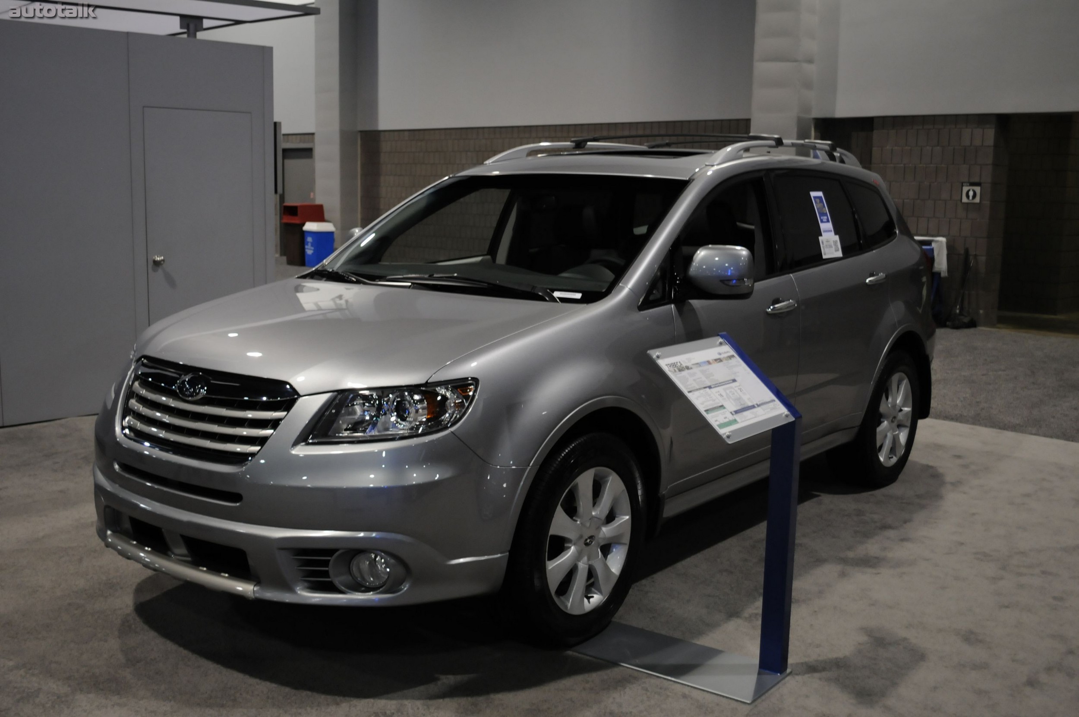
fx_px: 1168
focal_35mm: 39
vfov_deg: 34.1
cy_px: 358
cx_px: 540
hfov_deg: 49.6
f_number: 4.2
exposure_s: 1/60
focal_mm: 26
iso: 800
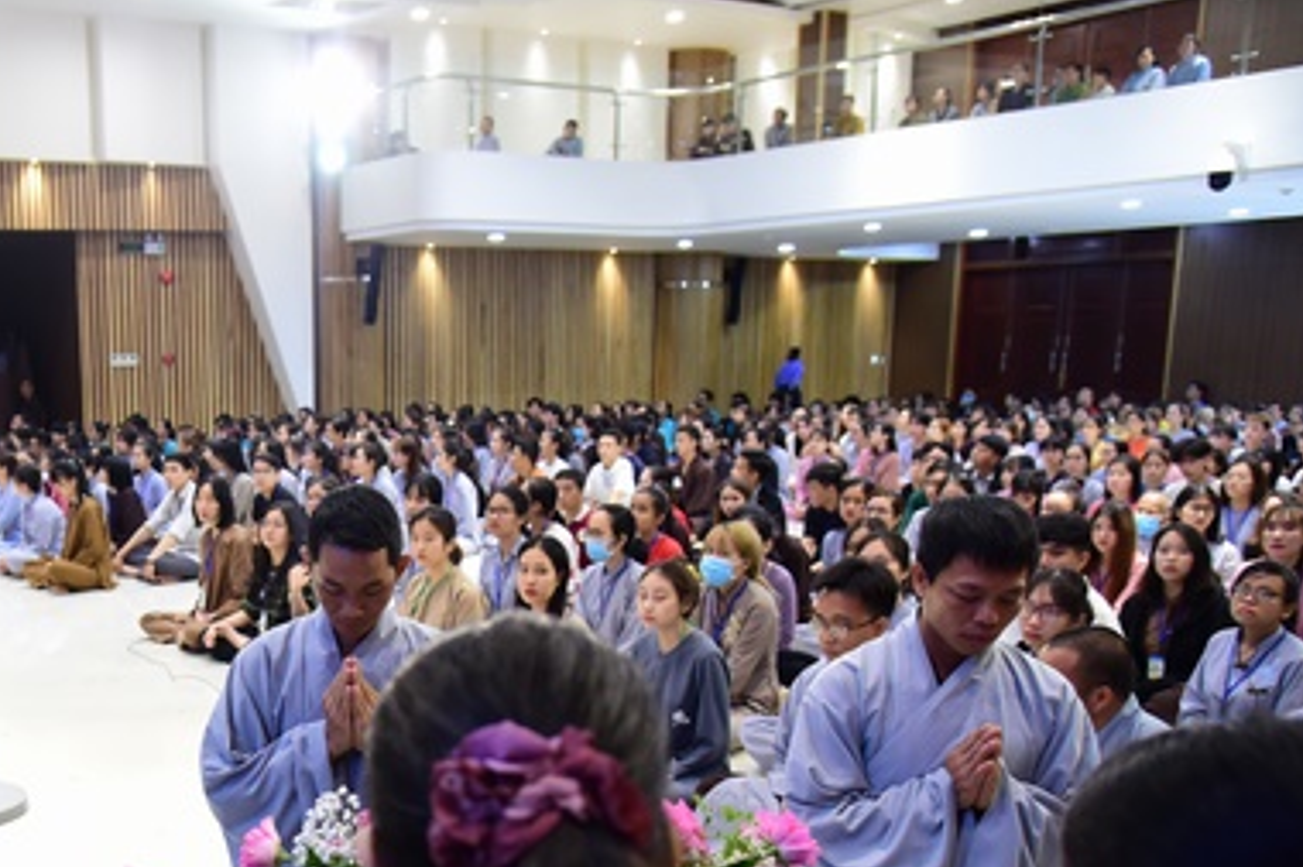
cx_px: 250
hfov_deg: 44.9
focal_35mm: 41
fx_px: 1483
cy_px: 711
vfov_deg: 31.6
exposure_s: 1/60
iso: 1600
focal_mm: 24
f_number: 4
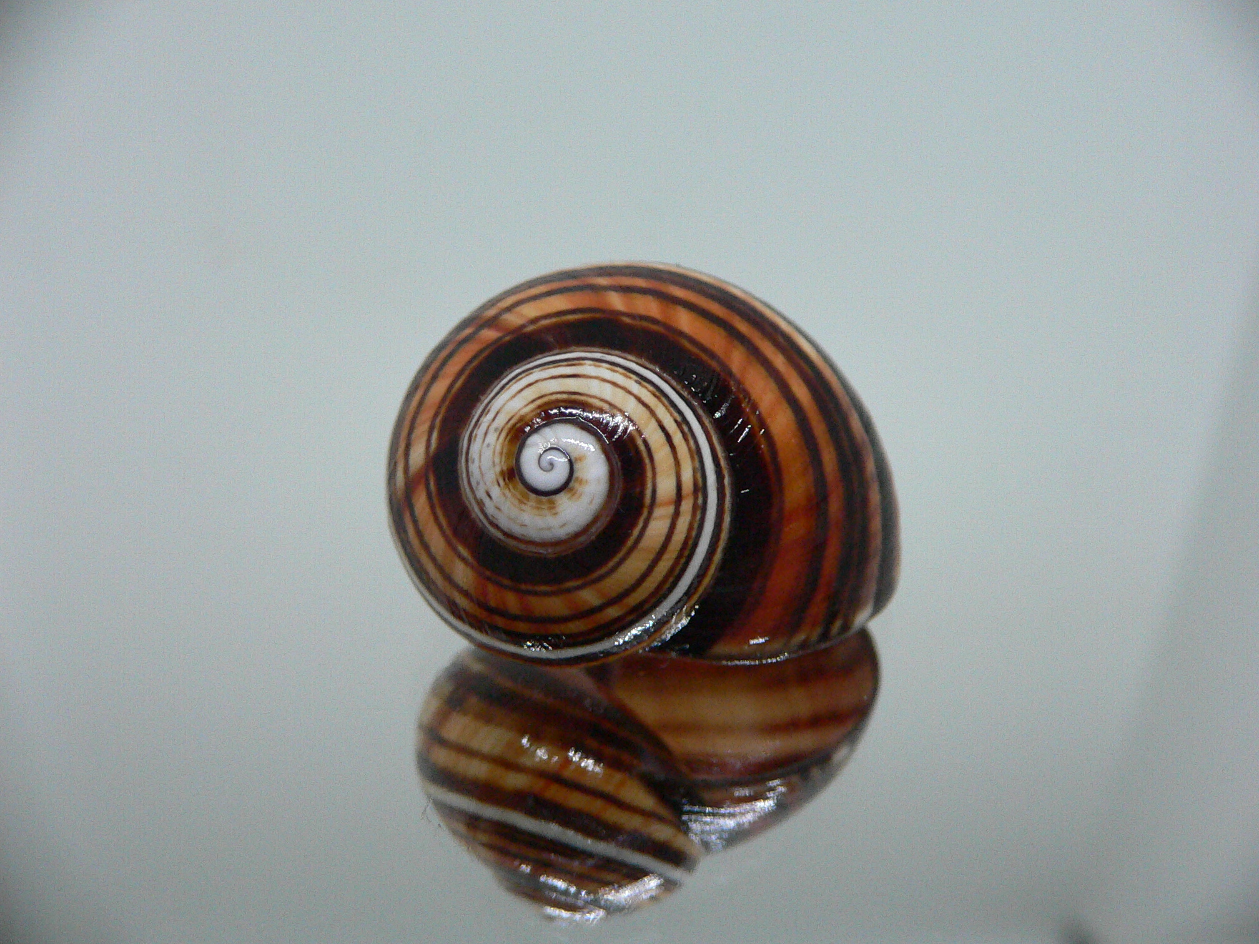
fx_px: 1273
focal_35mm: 35
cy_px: 472
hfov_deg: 52.6
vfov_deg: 40.7
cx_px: 630
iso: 200
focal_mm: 4.6
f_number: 2.8
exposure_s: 1/50
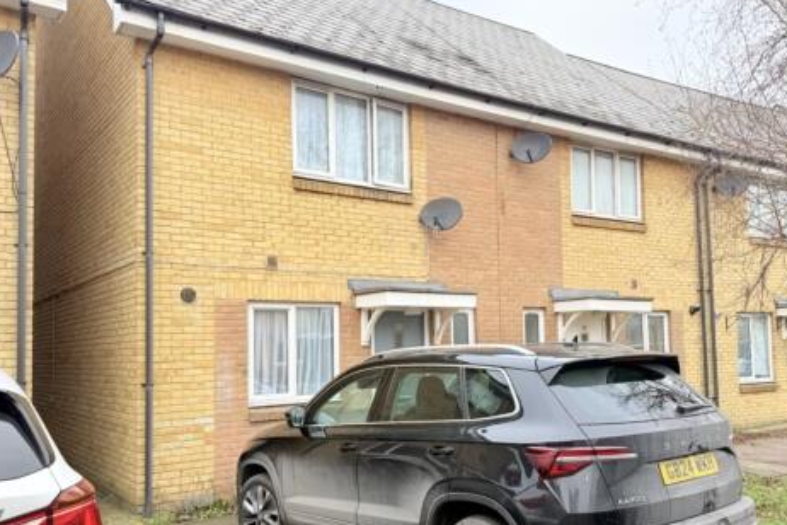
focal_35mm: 32
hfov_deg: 58.7
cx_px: 416
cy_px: 309
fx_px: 700
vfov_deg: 41.0
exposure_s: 1/517
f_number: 1.78
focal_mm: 6.76
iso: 100
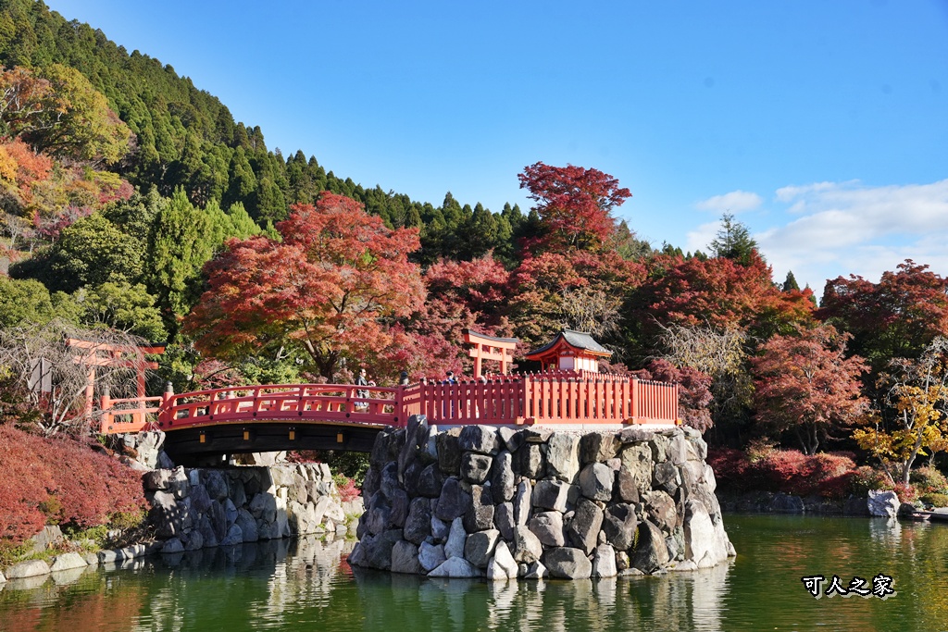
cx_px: 474
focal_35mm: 42
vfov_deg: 31.5
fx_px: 1119
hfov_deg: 45.9
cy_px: 316
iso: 1000
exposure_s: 1/1250
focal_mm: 42.5
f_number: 8
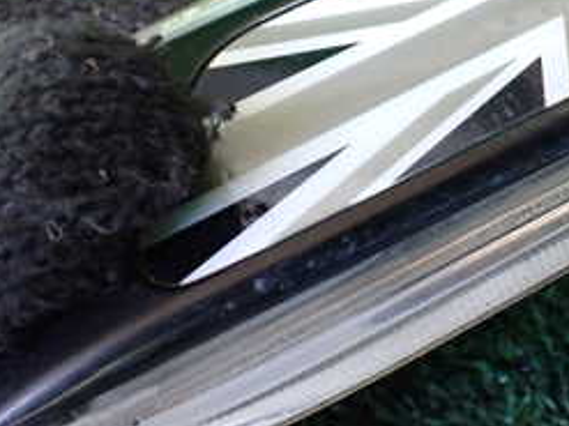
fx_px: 1199
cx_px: 569
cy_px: 41
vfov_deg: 19.8
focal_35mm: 73
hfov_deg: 25.4
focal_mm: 5.4
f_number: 2.3
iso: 500
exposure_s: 1/125
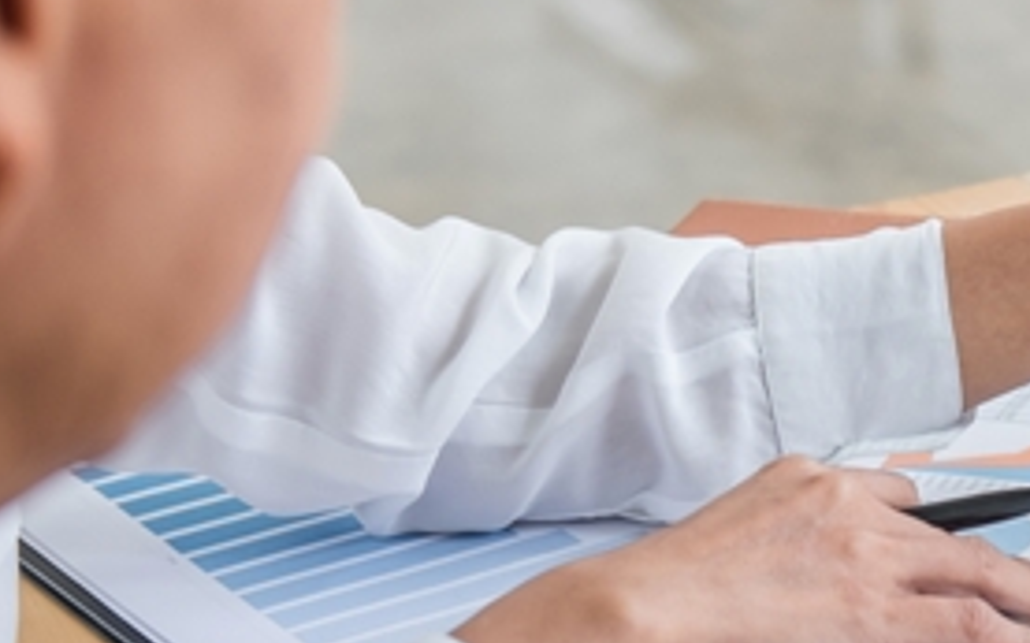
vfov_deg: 8.4
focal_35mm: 156
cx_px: 1168
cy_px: 641
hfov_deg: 13.1
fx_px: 4378
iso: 200
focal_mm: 35
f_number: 2.8
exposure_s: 1/80
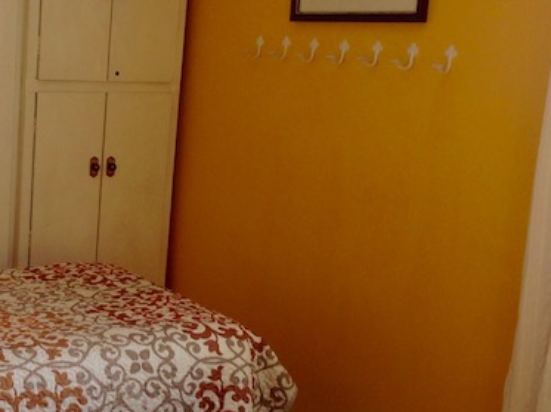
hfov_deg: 25.2
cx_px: 52
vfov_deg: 19.5
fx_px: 1193
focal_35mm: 75
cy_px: 288
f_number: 2.4
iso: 50
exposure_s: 1/17
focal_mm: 4.28
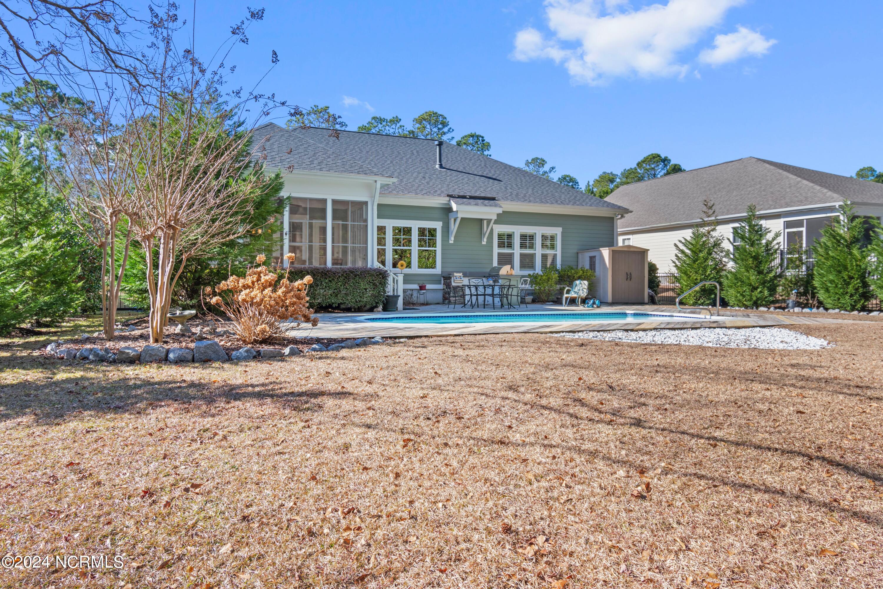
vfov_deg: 53.1
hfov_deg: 73.7
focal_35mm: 24
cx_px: 442
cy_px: 294
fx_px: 589
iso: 100
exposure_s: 1/125
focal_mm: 16
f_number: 5.3
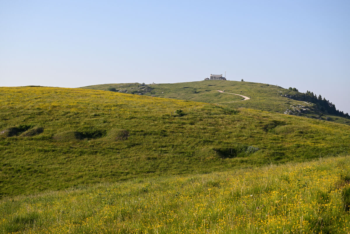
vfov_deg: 18.2
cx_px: 175
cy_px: 117
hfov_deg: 27.0
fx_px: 729
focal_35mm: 75
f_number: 6.3
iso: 100
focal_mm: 50
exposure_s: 1/400
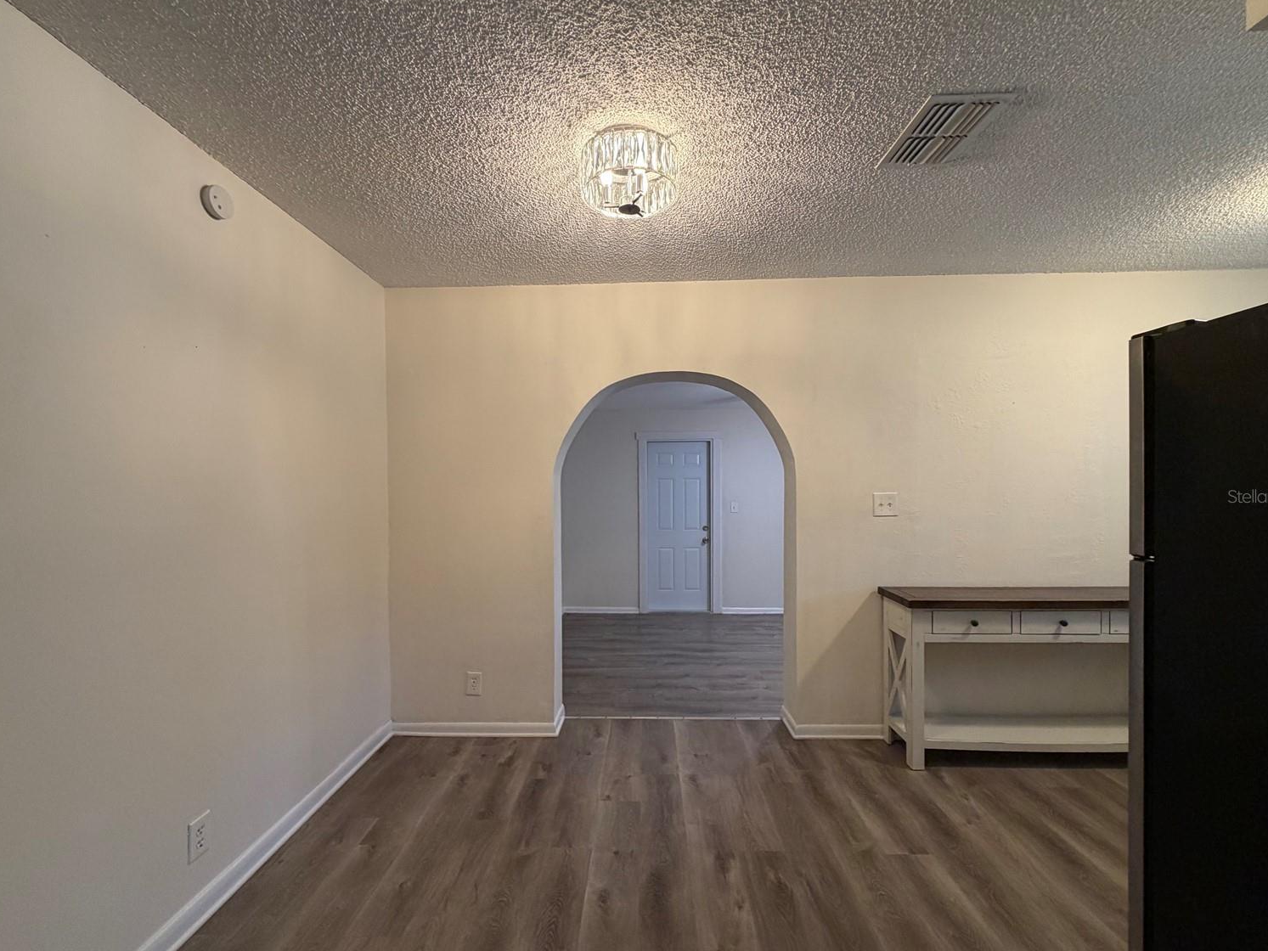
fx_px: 550
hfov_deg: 98.2
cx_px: 628
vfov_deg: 81.7
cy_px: 496
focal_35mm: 15
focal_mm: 2.22
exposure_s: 1/60
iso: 200
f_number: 2.2
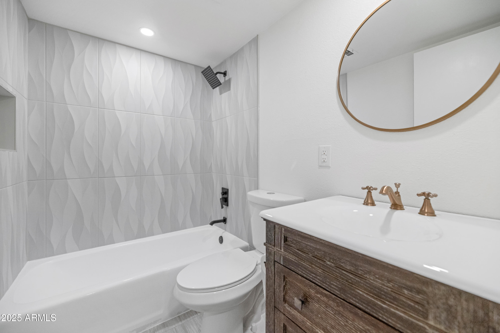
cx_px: 250
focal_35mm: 14
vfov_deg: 81.2
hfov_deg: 104.3
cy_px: 166
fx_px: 194
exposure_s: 1/200
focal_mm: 14
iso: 1000
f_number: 4.5
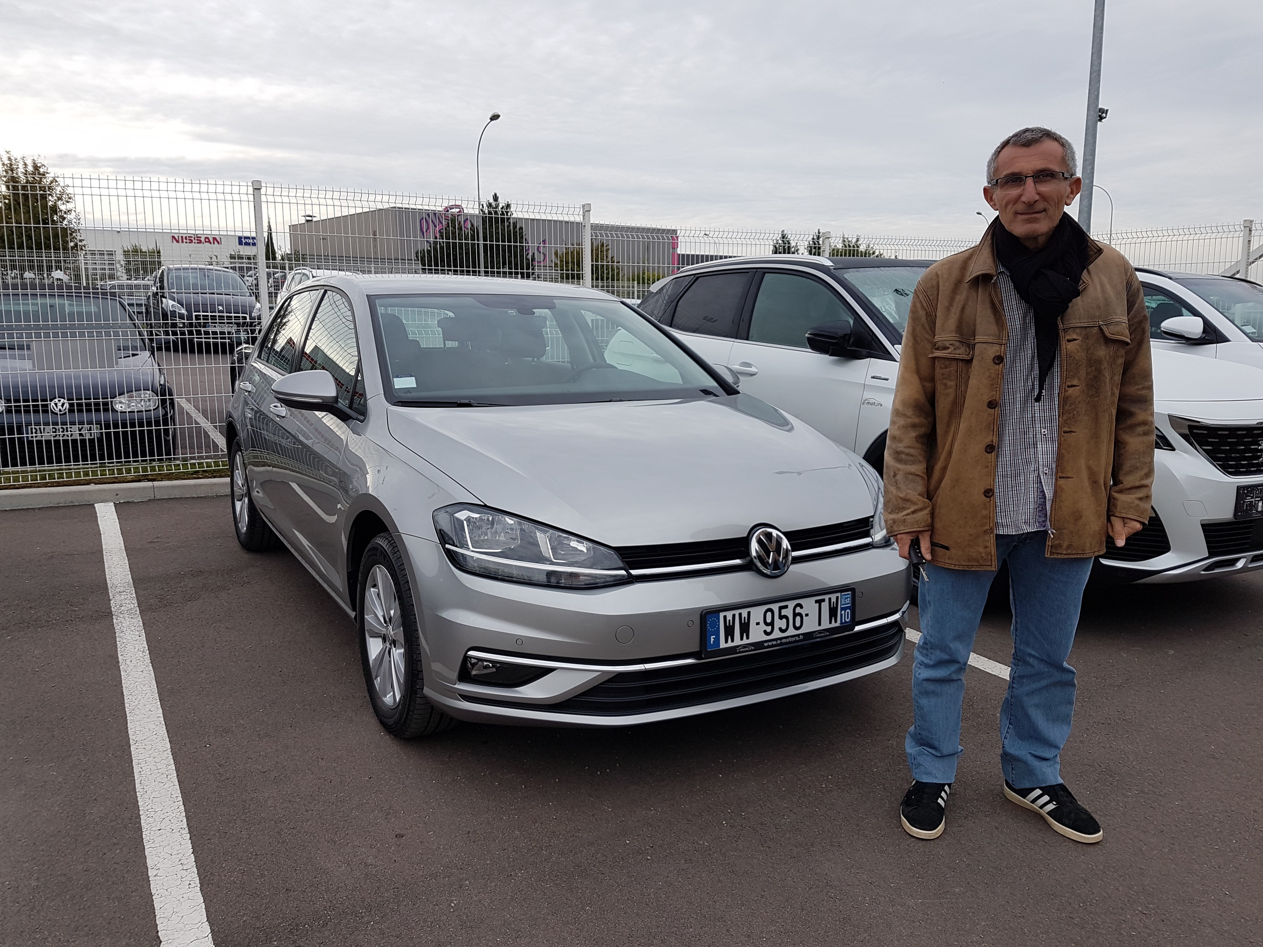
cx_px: 632
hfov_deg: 67.3
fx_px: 949
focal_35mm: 26
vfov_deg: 53.1
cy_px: 474
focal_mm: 4.2
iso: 40
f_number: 1.7
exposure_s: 1/596
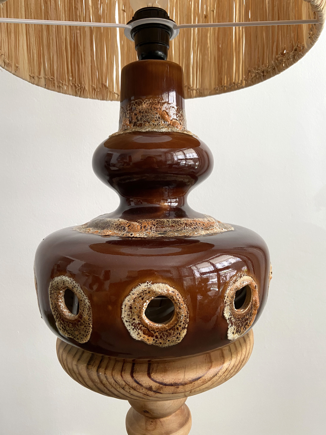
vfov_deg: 67.3
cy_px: 218
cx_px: 163
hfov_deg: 53.1
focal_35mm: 26
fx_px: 326
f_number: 1.8
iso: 125
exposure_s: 1/98
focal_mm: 4.25
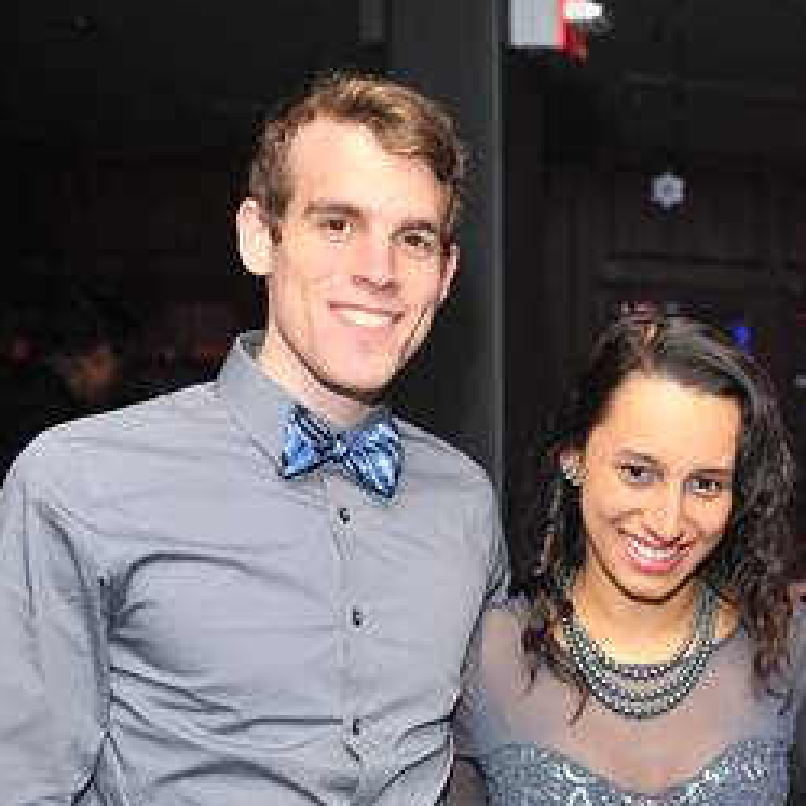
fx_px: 1976
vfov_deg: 22.9
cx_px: 858
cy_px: 557
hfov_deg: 22.0
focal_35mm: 75
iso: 1000
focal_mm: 40
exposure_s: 1/100
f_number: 4
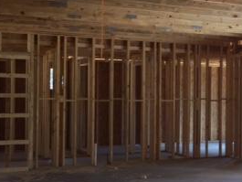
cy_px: 100
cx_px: 237
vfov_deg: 21.0
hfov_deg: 26.4
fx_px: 490
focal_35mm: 70
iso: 50
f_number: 2.2
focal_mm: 4.15
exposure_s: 1/120
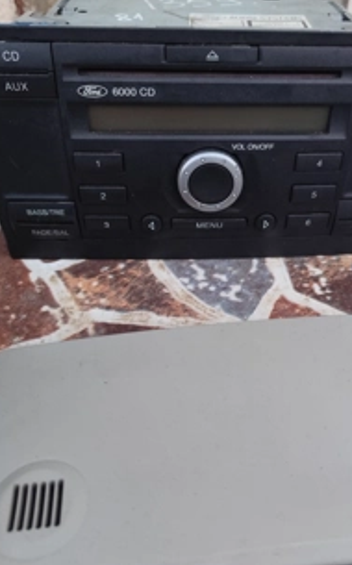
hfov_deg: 39.1
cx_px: 220
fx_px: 492
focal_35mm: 32
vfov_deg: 59.7
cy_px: 296
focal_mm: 6.19
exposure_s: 1/33.3
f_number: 1.65
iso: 800
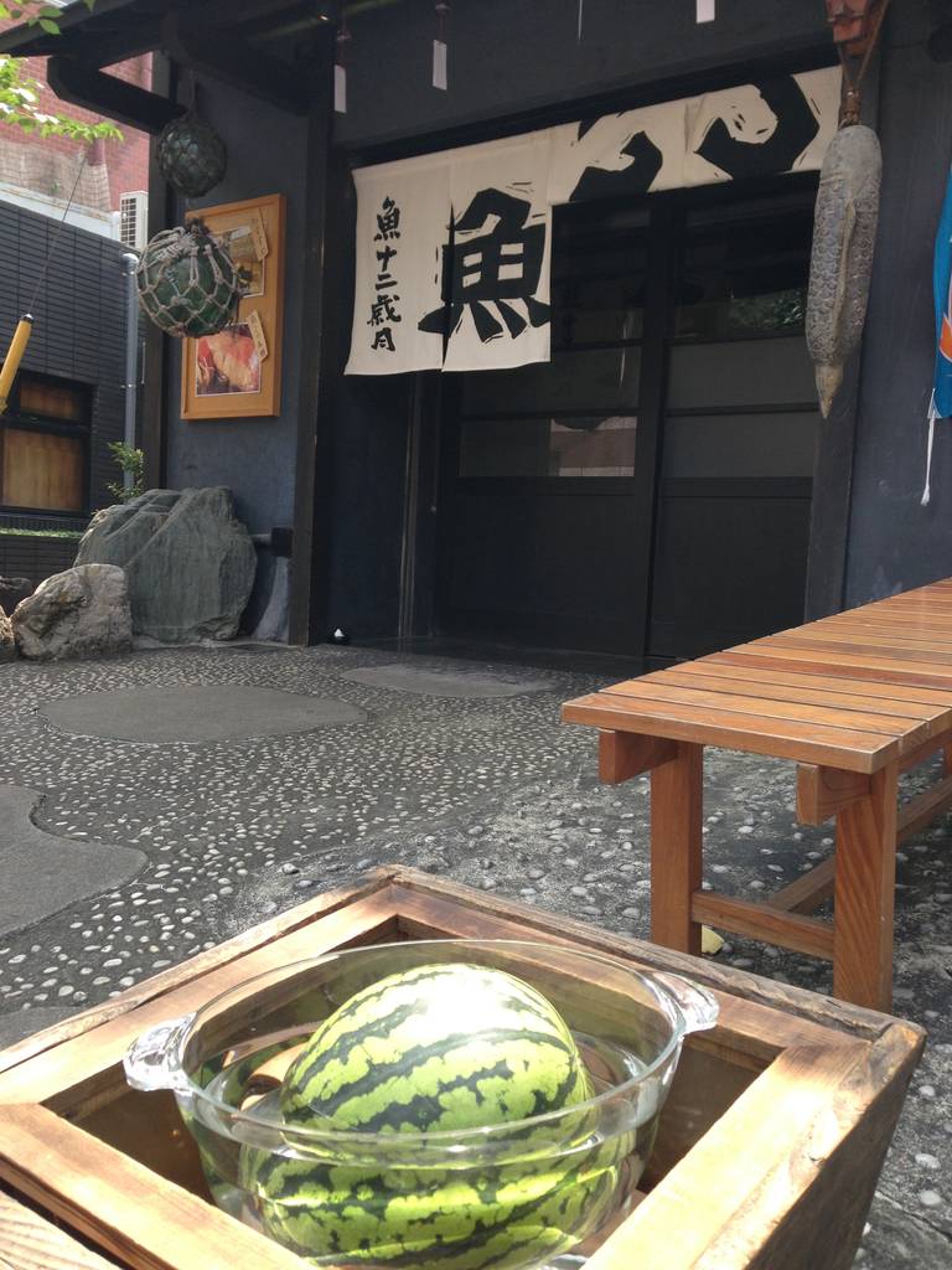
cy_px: 635
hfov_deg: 42.9
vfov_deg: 55.4
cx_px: 476
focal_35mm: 33
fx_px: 1210
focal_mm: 4.13
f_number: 2.4
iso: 50
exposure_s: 1/222
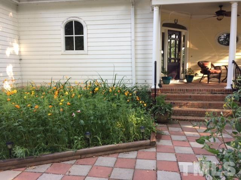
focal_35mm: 29
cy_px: 90
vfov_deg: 48.2
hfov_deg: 61.7
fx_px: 202
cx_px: 120
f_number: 2.2
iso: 50
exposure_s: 1/120
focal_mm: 4.15
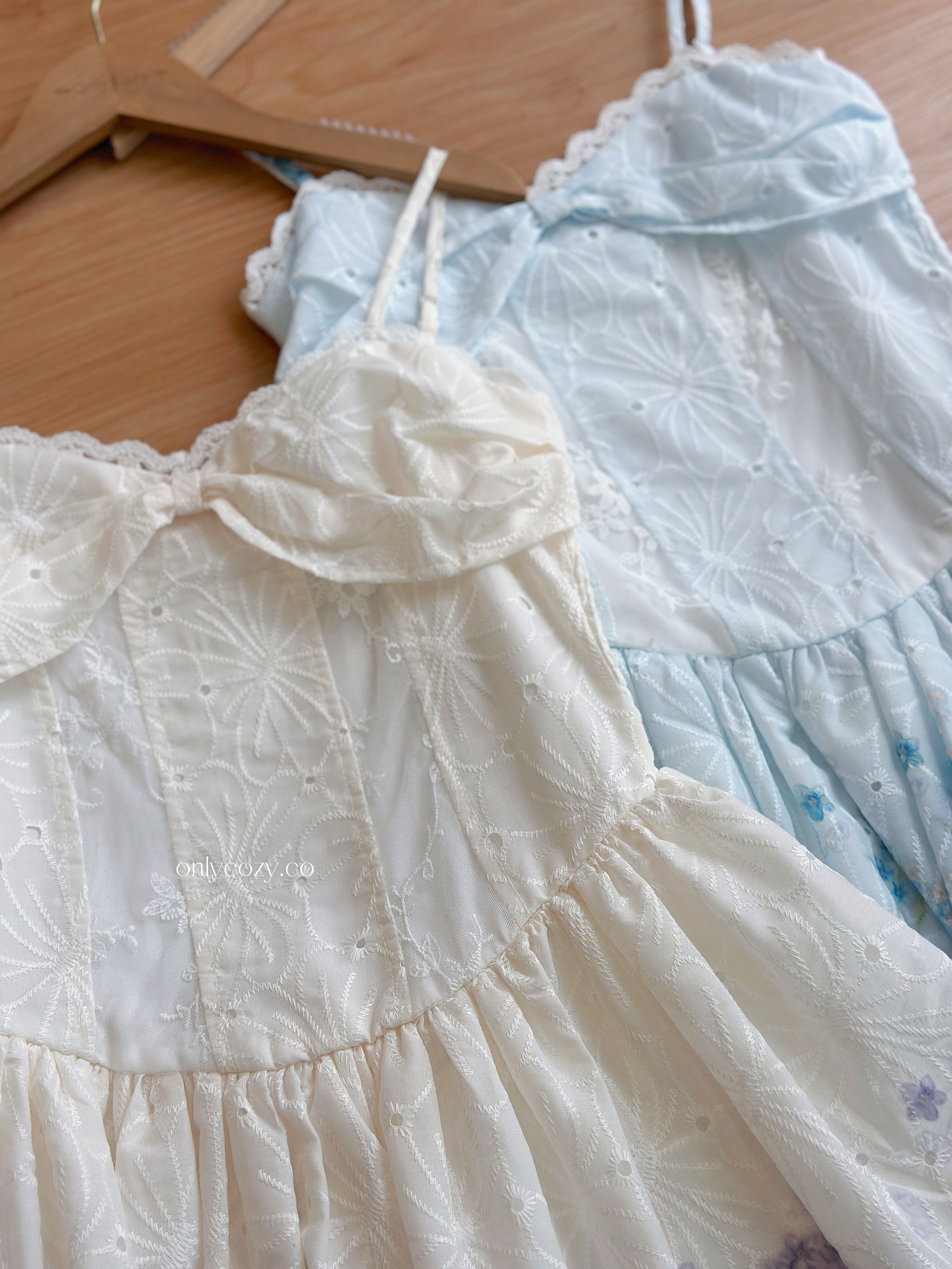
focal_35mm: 48
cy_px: 634
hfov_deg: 30.3
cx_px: 476
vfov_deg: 39.7
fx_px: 1760
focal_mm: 6.86
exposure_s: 1/308
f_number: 1.78
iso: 80
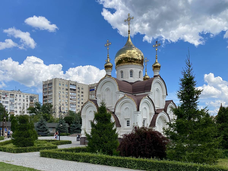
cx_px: 114
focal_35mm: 26
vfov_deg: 53.1
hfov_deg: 67.3
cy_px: 86
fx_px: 171
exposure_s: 1/3205
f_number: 1.8
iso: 32
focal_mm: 4.25
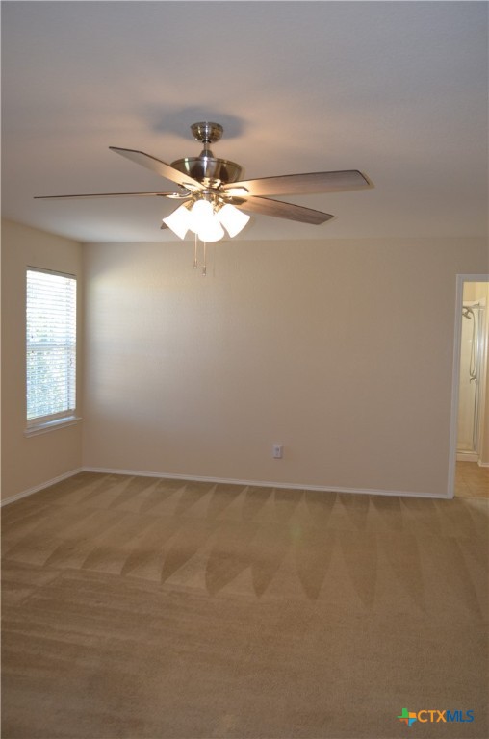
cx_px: 244
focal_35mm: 27
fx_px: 553
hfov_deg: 47.7
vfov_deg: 67.5
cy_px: 370
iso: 450
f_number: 3.5
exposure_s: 1/60
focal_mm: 18
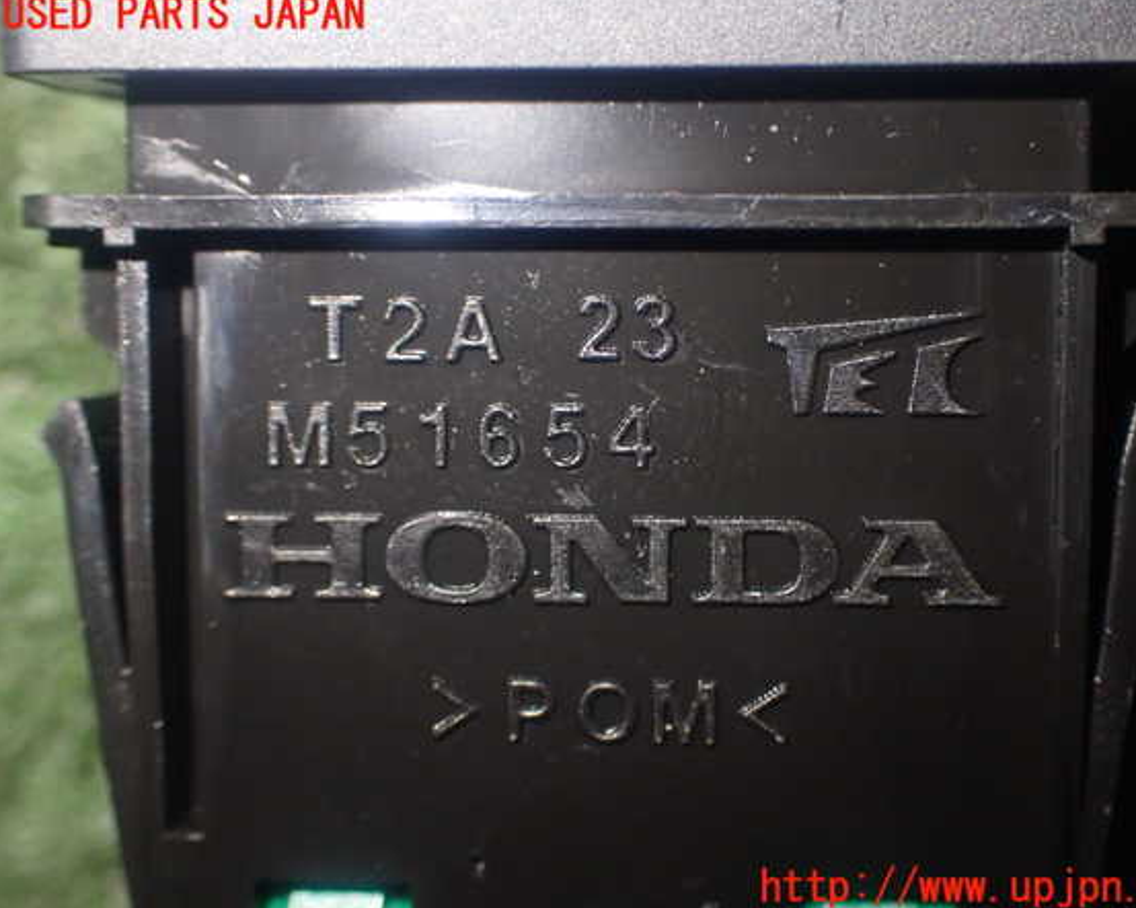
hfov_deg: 35.4
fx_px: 1781
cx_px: 608
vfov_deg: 28.6
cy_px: 452
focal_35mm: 53
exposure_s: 1/50
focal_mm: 9.01
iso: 640
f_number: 3.2
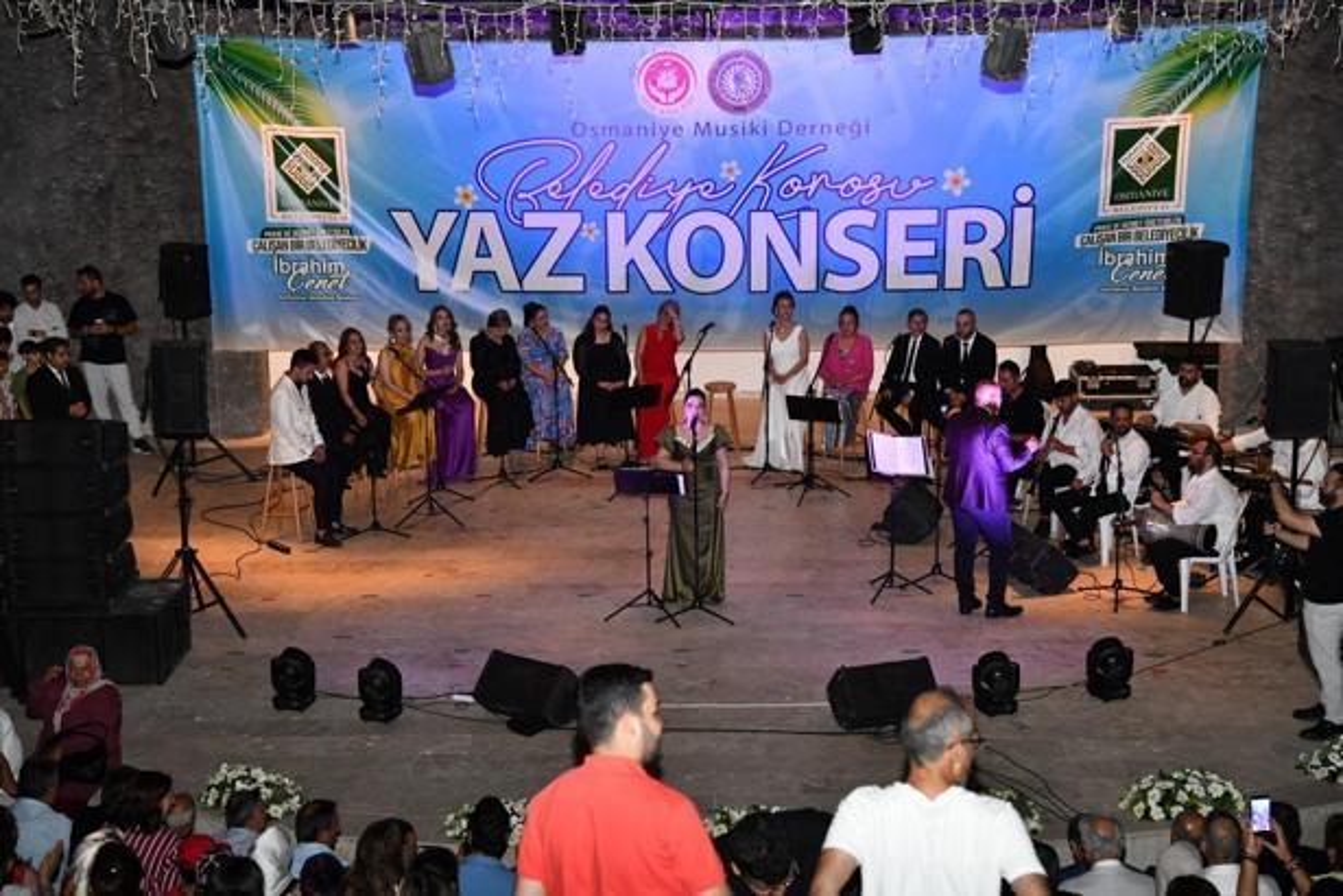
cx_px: 672
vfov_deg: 20.9
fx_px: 2425
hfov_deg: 31.0
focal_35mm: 65
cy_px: 448
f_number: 4.5
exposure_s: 1/320
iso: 4000
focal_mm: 65
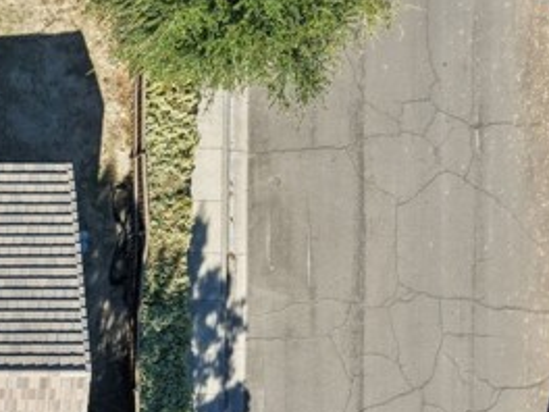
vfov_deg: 15.6
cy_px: 424
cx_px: -198
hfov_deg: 19.2
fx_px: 1475
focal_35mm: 93
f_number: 1.8
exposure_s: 1/2000
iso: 120
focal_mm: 8.7
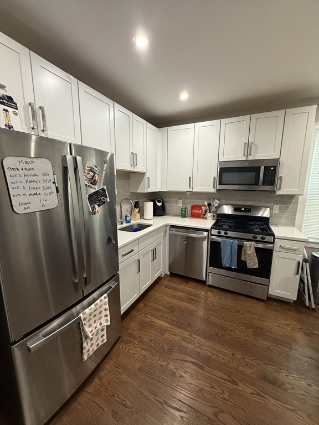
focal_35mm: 14
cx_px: 160
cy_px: 212
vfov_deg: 102.1
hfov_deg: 85.7
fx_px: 172
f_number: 2.2
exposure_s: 1/60
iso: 200
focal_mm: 2.22
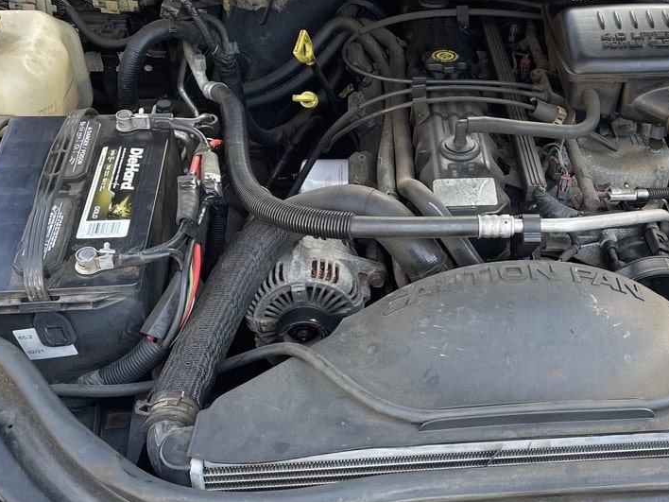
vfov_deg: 30.7
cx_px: 472
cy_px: 180
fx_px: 908
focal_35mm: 47
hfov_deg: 39.7
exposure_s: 1/121
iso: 80
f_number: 1.6
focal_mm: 4.2
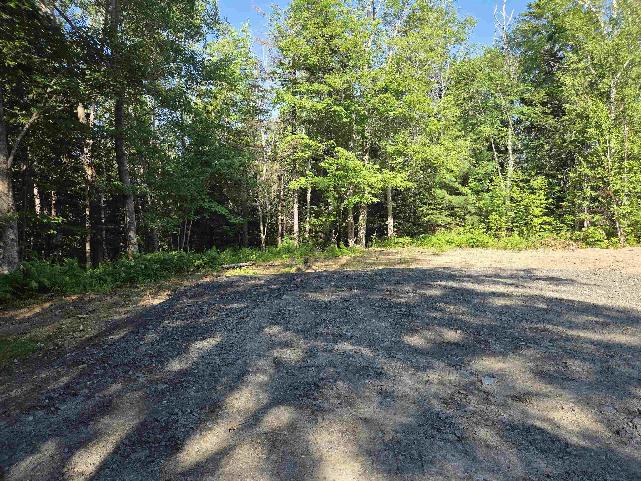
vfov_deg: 58.9
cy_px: 240
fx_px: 426
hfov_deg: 73.9
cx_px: 320
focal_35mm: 23
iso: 80
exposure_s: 1/1314
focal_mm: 5.4
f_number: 1.8
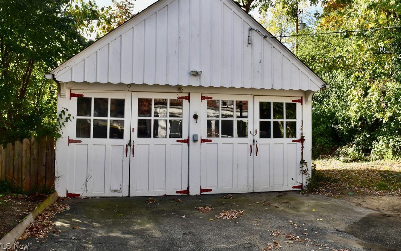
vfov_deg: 44.5
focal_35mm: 28
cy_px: 118
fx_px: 306
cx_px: 198
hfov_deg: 66.5
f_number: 10
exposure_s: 1/250
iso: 400
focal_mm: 18
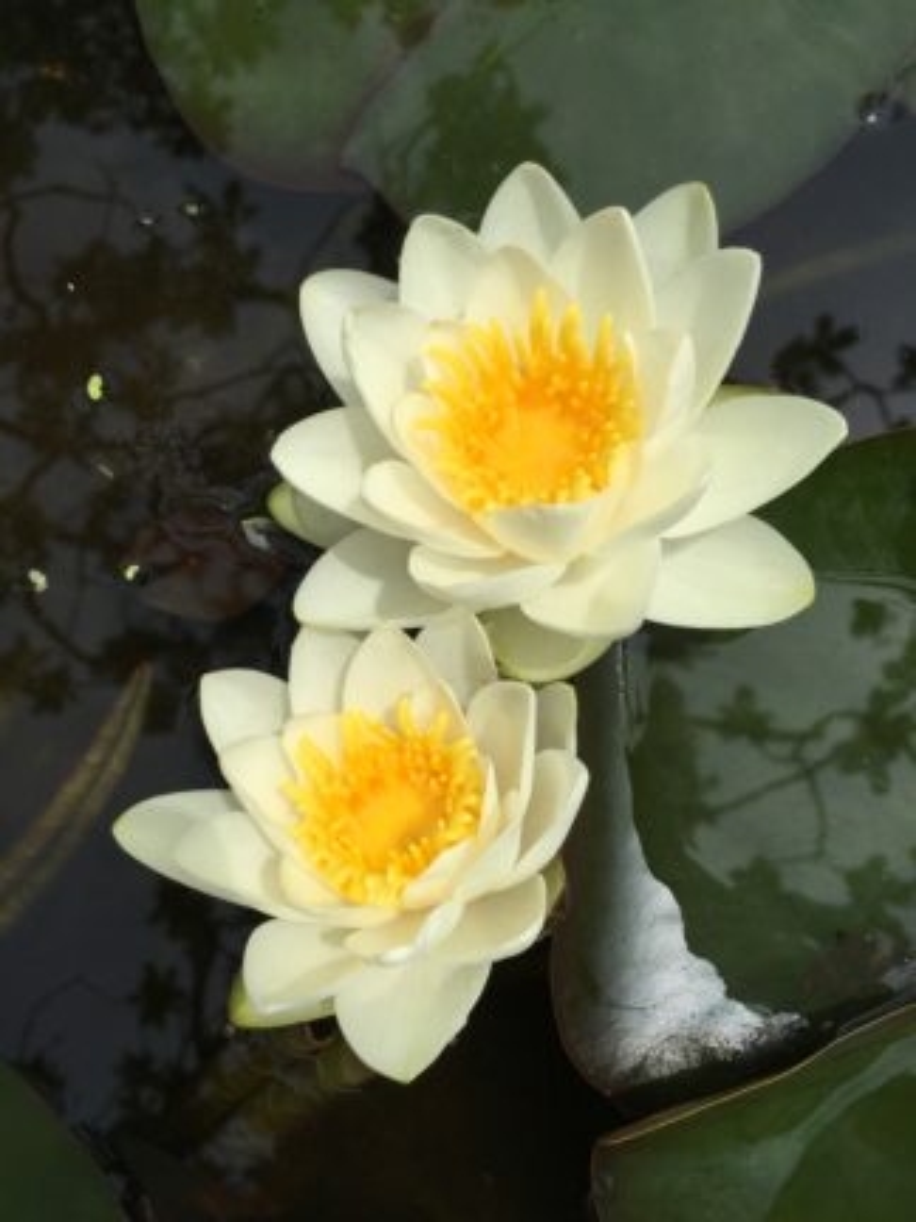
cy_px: 611
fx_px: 1023
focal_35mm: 29
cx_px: 458
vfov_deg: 61.7
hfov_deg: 48.2
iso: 25
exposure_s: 1/1748
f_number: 2.2
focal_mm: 4.15
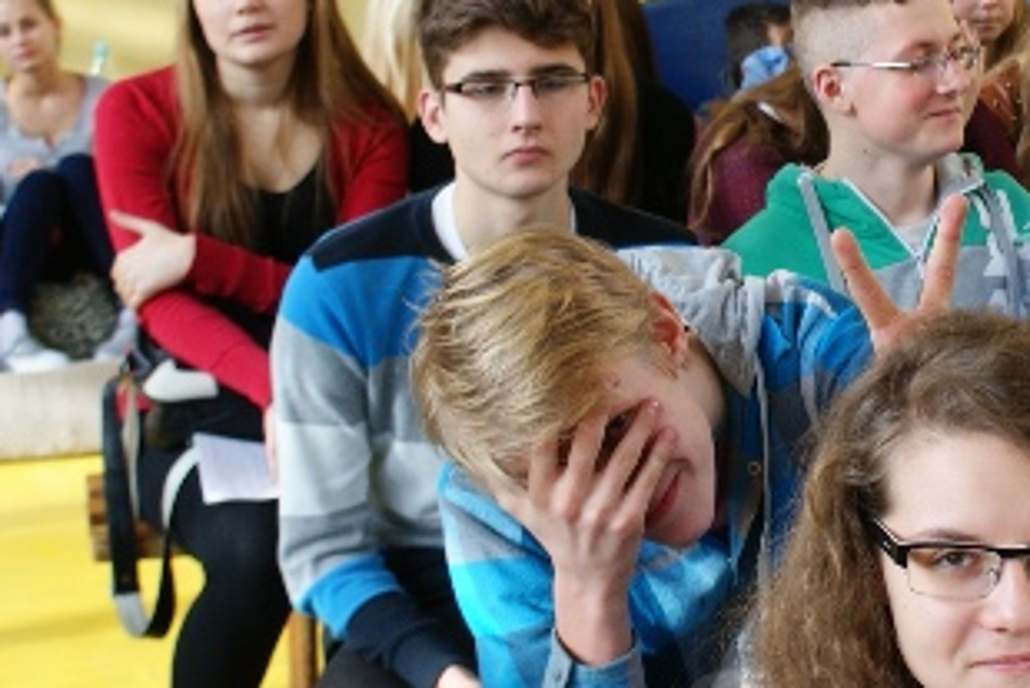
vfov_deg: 14.7
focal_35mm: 93
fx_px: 2662
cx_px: 954
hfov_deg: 21.4
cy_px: 341
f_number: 5
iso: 200
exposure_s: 1/60
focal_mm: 30
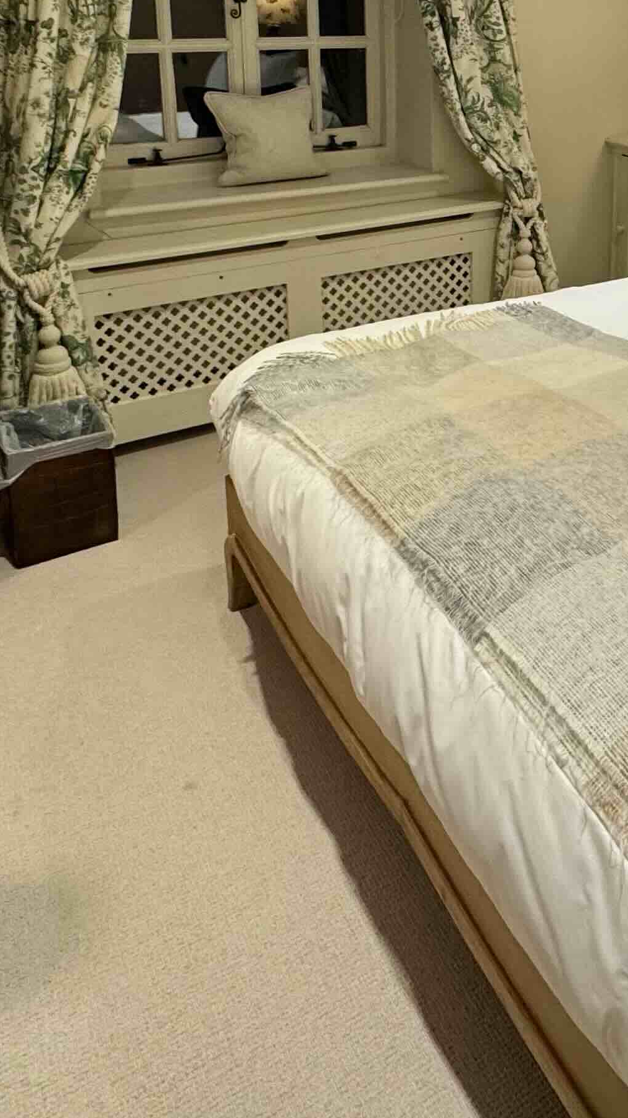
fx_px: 1007
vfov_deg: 53.7
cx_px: 543
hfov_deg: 33.2
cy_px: 207
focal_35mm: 34
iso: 320
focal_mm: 2.22
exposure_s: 1/100
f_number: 2.2
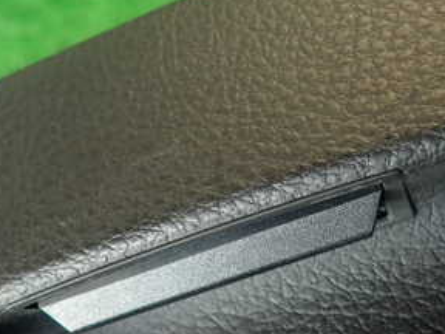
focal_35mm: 52
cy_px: 167
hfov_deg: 36.5
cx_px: 156
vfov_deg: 28.0
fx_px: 668
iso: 200
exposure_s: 1/30
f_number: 2
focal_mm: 4.5
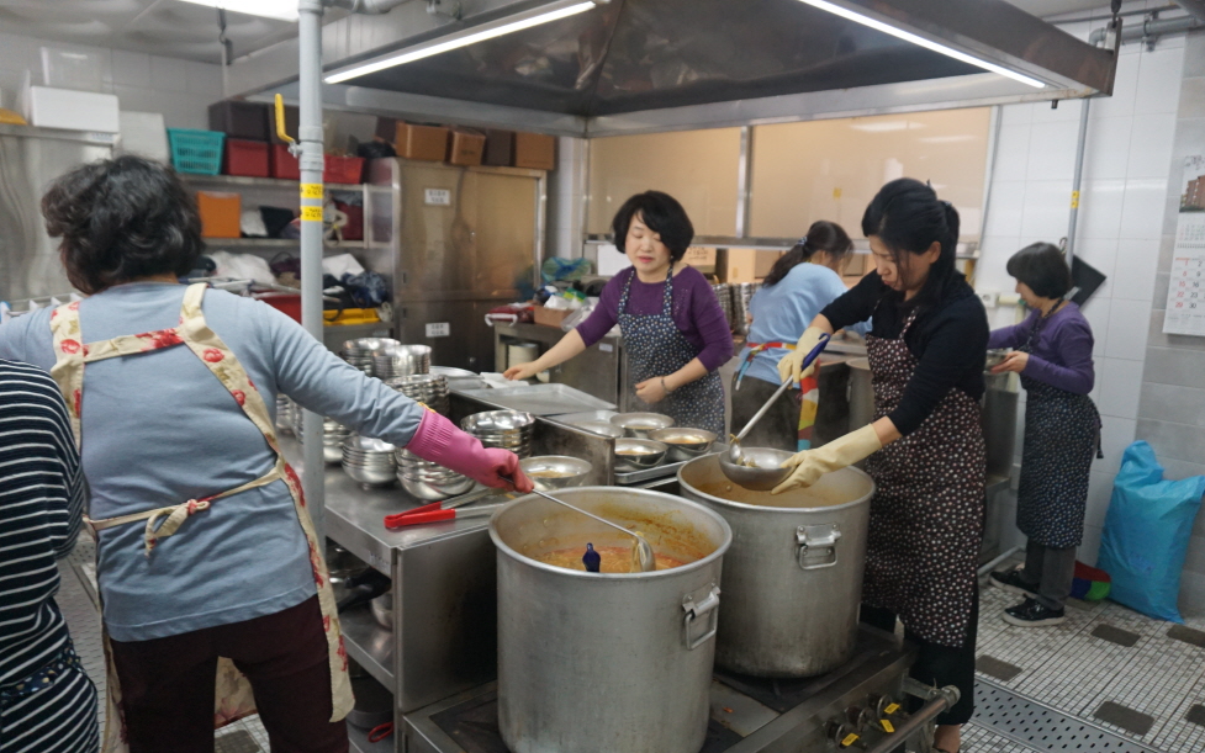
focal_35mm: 25
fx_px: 821
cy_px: 371
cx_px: 608
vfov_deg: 49.3
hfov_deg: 72.5
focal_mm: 16
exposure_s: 1/160
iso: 1250
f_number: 4
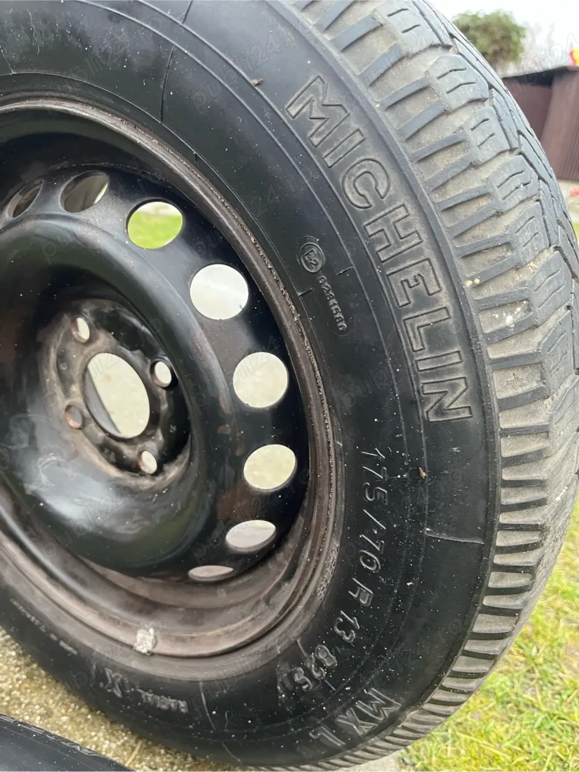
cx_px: 290
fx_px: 580
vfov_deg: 67.3
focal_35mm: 26
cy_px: 386
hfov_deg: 53.0
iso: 250
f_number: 1.6
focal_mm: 5.1
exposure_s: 1/60
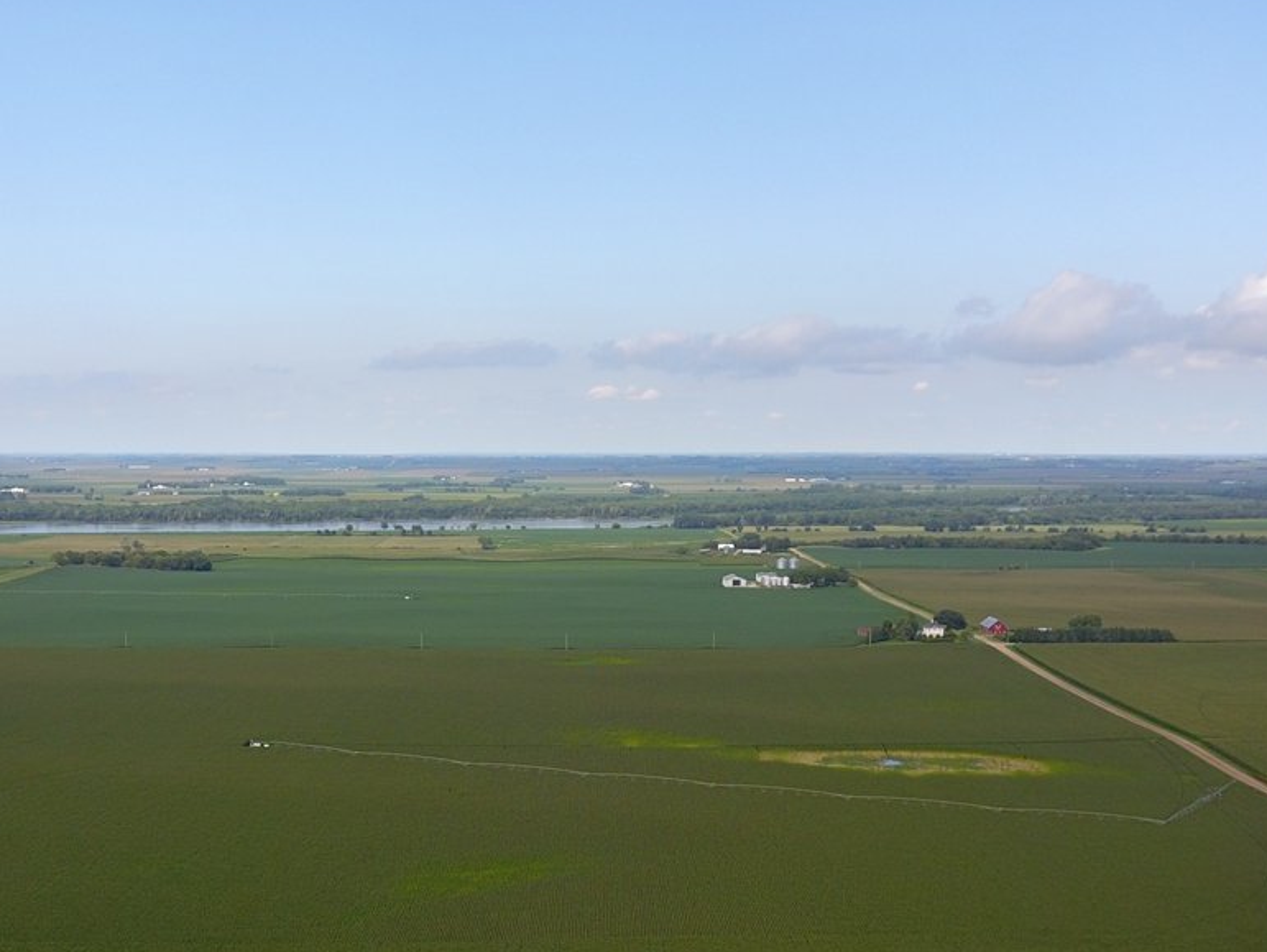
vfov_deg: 27.4
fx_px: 1868
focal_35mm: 51
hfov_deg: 37.4
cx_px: 560
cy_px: 889
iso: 100
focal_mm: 4.73
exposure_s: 1/863
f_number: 2.2
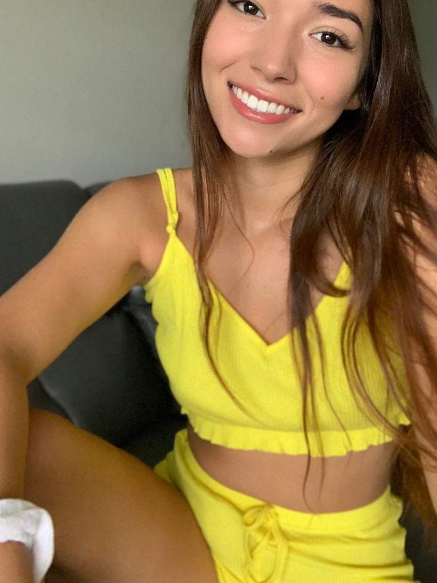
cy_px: 289
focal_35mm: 42
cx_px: 276
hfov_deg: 34.1
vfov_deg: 44.8
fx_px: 707
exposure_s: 1/30
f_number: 2.2
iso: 320
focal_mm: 2.87
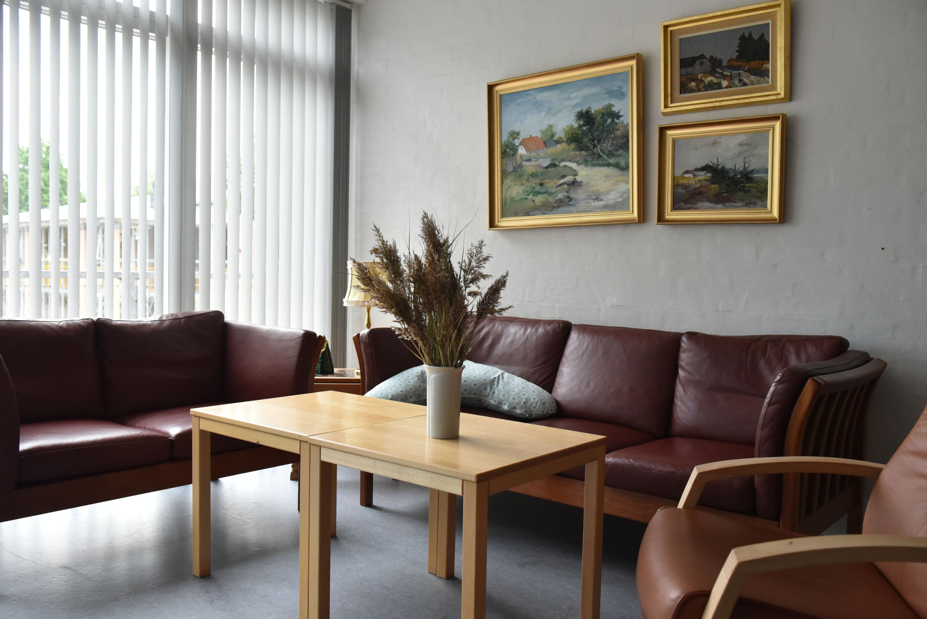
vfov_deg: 41.2
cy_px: 310
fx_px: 824
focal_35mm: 32
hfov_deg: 58.7
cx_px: 464
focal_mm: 32
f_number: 4.5
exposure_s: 1/1000
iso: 5000
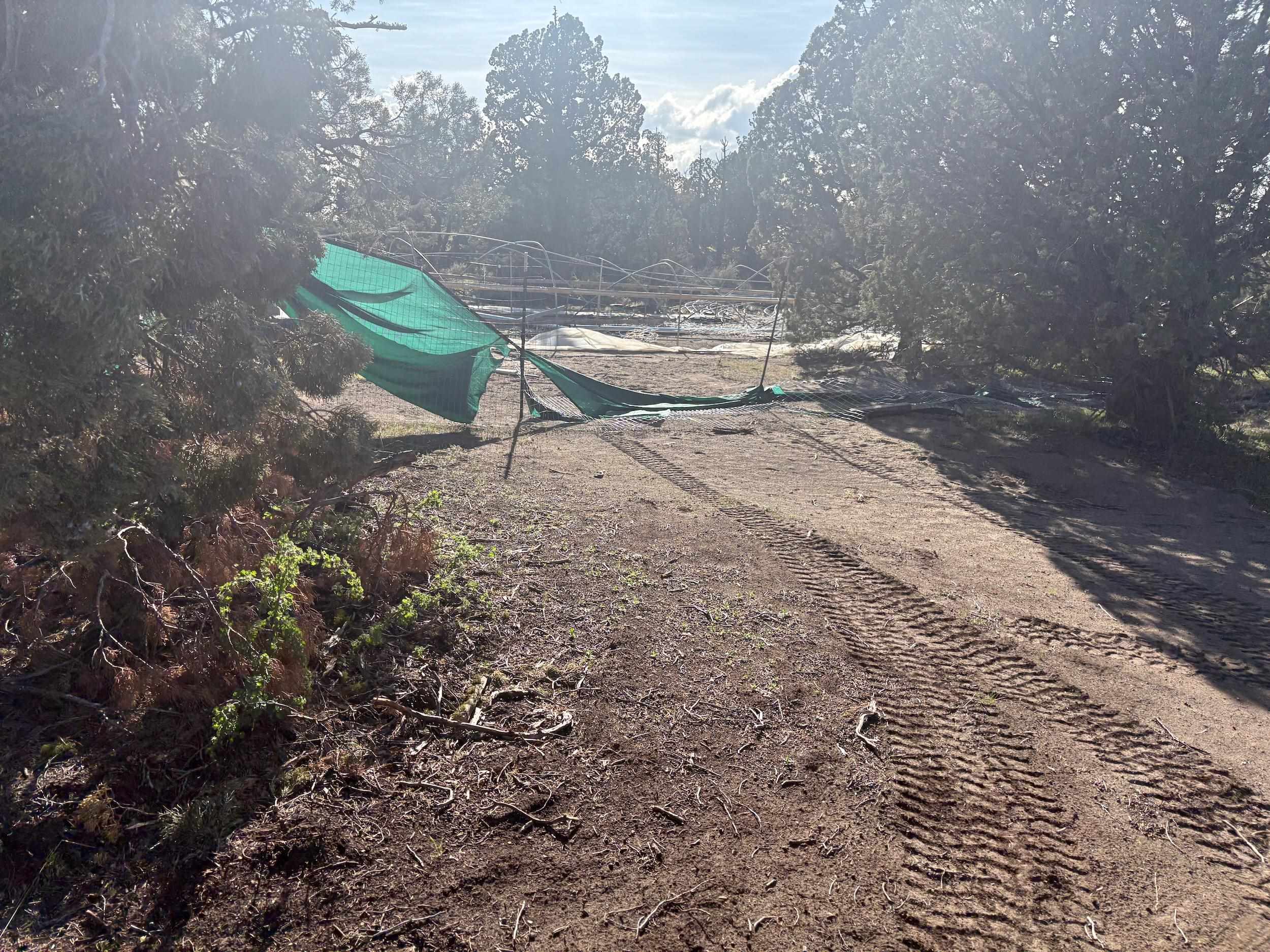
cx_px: 635
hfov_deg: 67.3
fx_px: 954
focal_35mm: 26
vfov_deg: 53.1
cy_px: 476
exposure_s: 1/2012
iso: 64
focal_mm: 5.96
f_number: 1.6
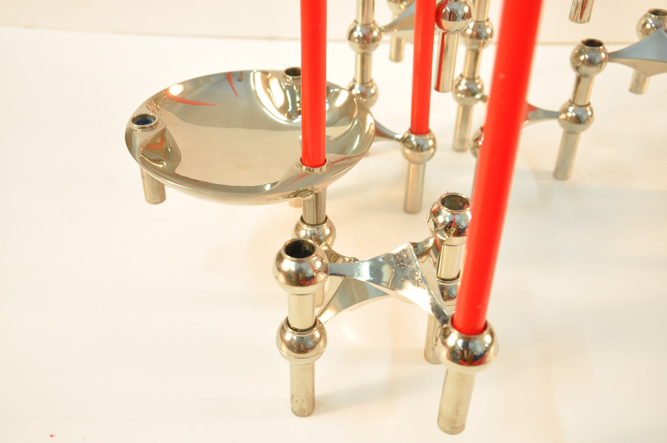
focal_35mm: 45
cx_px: 334
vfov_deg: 29.8
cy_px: 222
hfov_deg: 43.7
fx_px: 833
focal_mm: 30
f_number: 6.3
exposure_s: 1/3
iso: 250
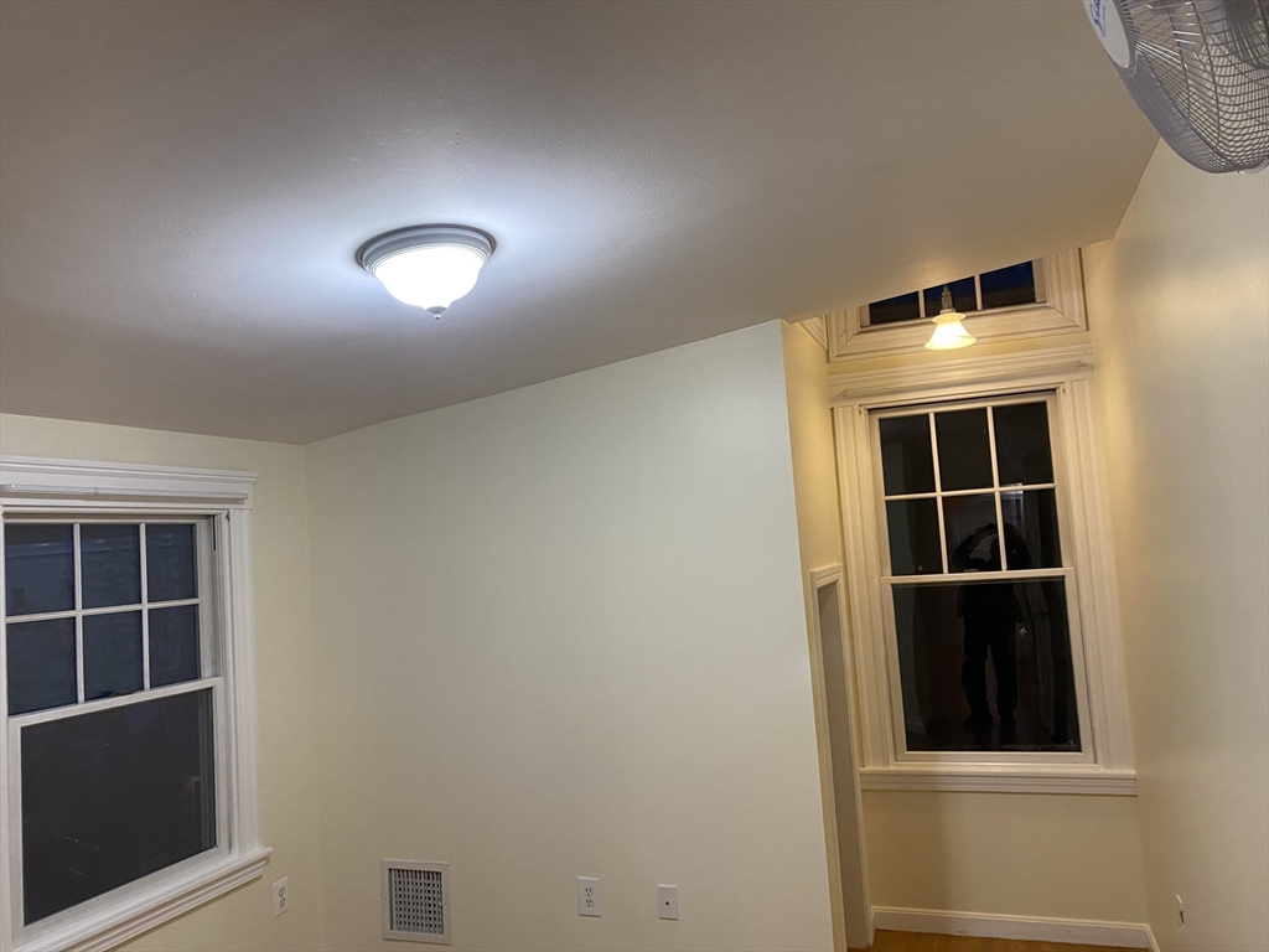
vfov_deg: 53.1
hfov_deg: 67.3
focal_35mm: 26
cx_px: 634
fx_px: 953
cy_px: 476
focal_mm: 4.25
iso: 160
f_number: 1.8
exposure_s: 1/60
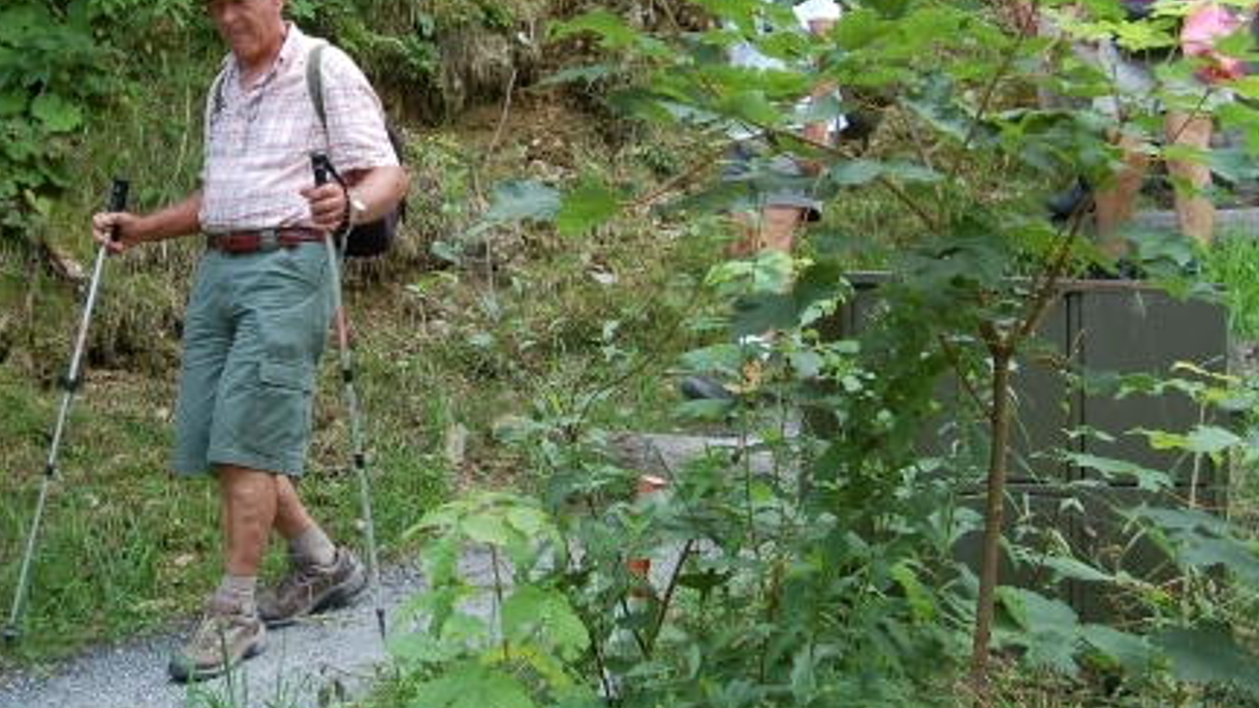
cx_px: 408
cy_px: 140
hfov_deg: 34.0
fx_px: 2036
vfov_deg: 19.5
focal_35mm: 61
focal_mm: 28
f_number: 5.6
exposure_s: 1/125
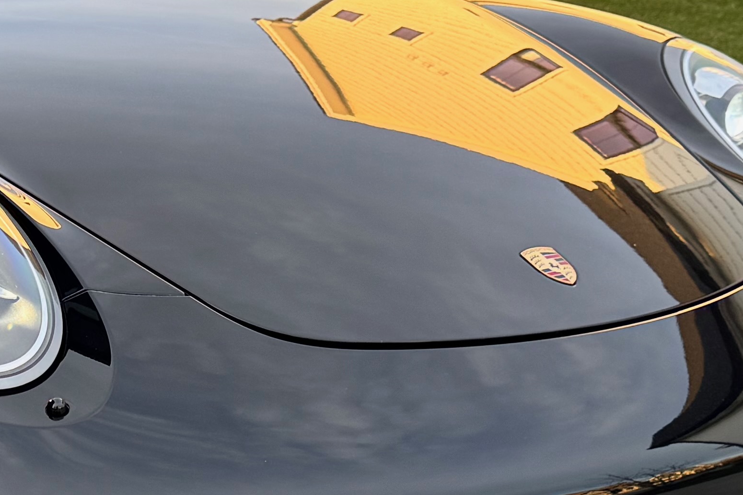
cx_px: 69
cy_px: 313
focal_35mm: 92
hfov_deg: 21.6
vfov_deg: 14.8
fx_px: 1898
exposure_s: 1/192
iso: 80
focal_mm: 6.76
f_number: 1.78
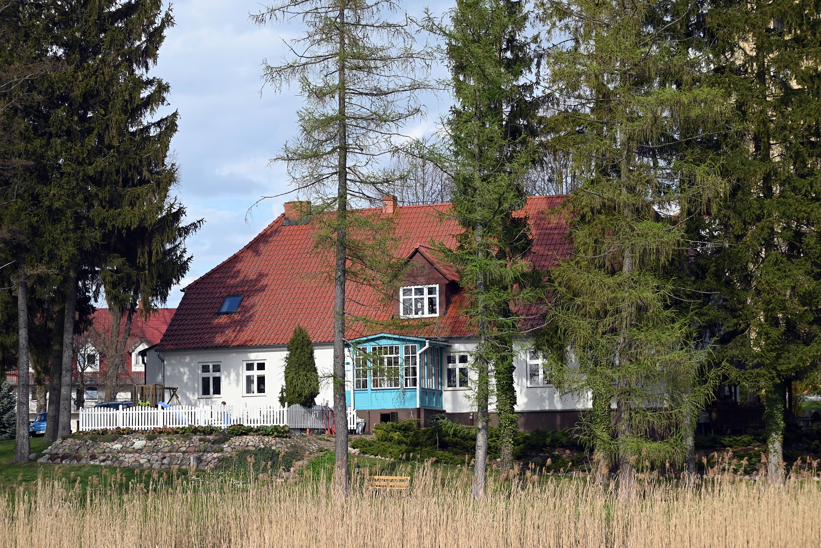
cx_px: 410
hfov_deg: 22.6
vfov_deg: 15.2
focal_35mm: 90
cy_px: 274
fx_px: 2053
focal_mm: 90
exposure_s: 1/500
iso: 125
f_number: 5.6
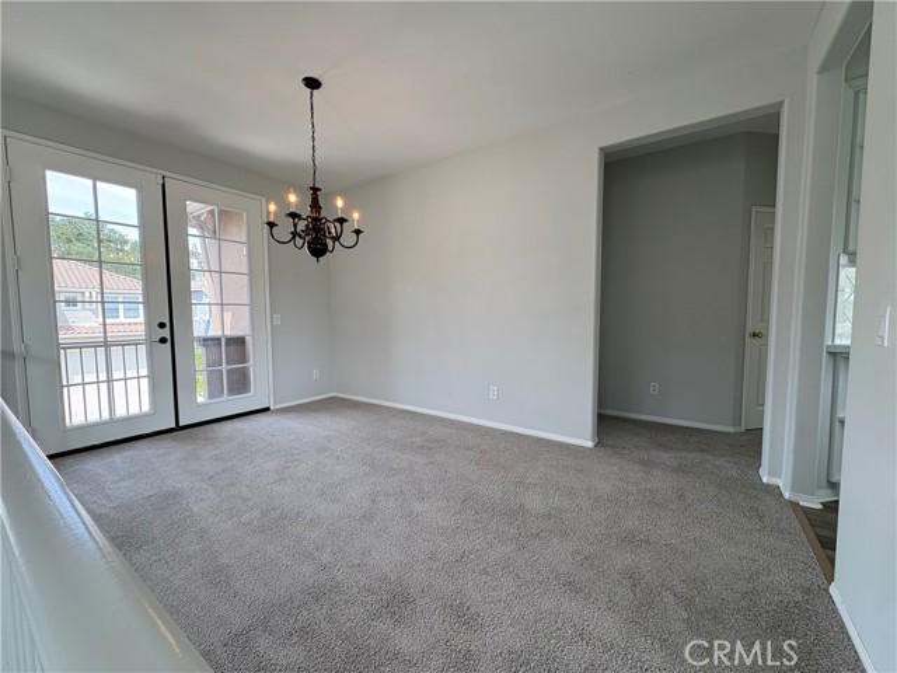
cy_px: 336
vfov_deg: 85.7
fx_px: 363
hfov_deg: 102.1
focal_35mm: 14
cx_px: 448
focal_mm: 2.22
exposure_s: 1/120
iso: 64
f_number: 2.2
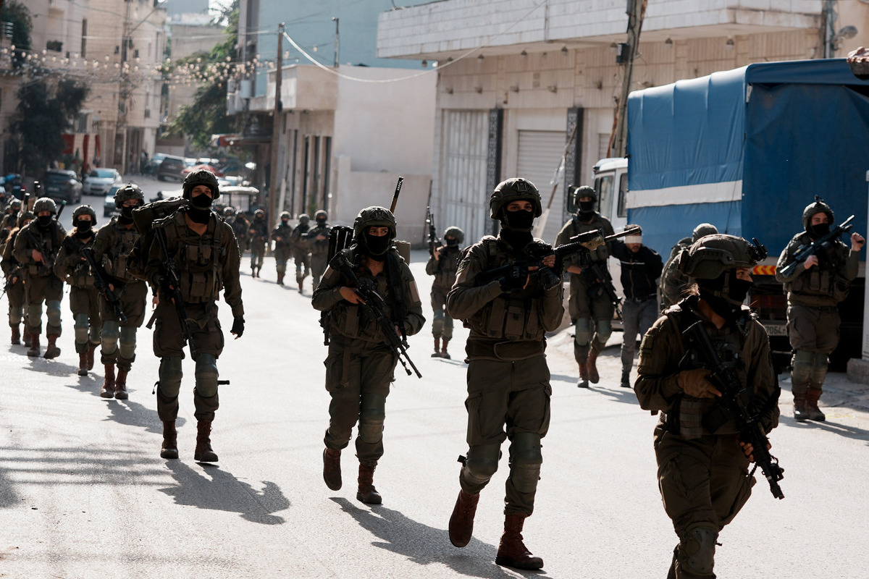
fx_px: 2534
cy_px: 290
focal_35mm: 105
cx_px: 434
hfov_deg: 19.5
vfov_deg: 13.0
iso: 250
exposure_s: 1/2500
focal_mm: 70
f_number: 4
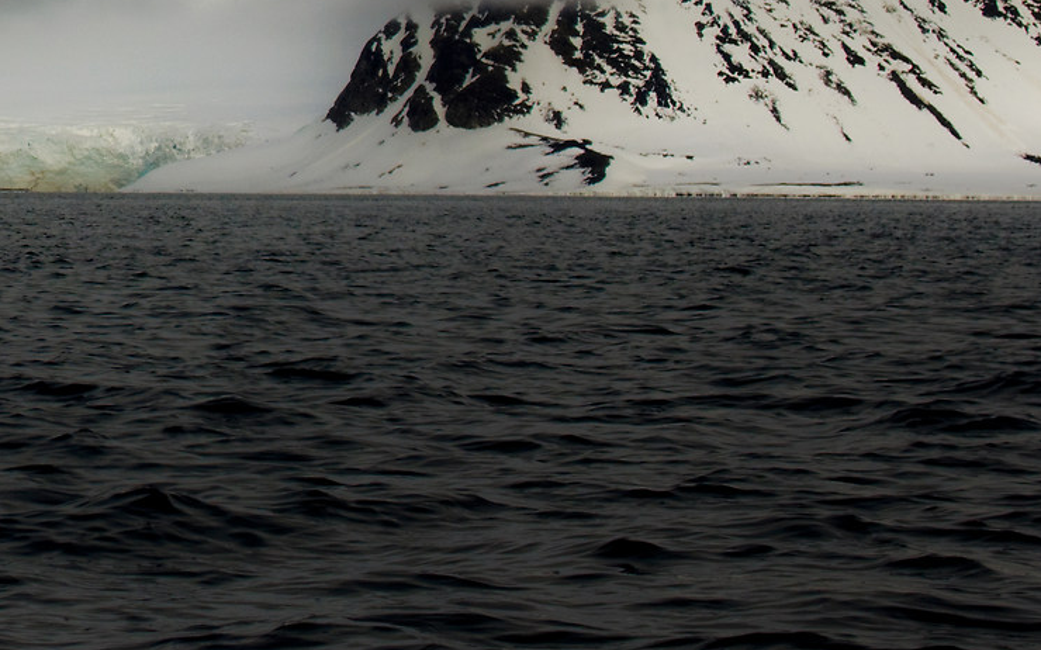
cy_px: -250
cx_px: -193
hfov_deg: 14.3
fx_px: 4027
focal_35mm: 142
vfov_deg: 9.0
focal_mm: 29
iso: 200
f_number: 8
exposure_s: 1/1000
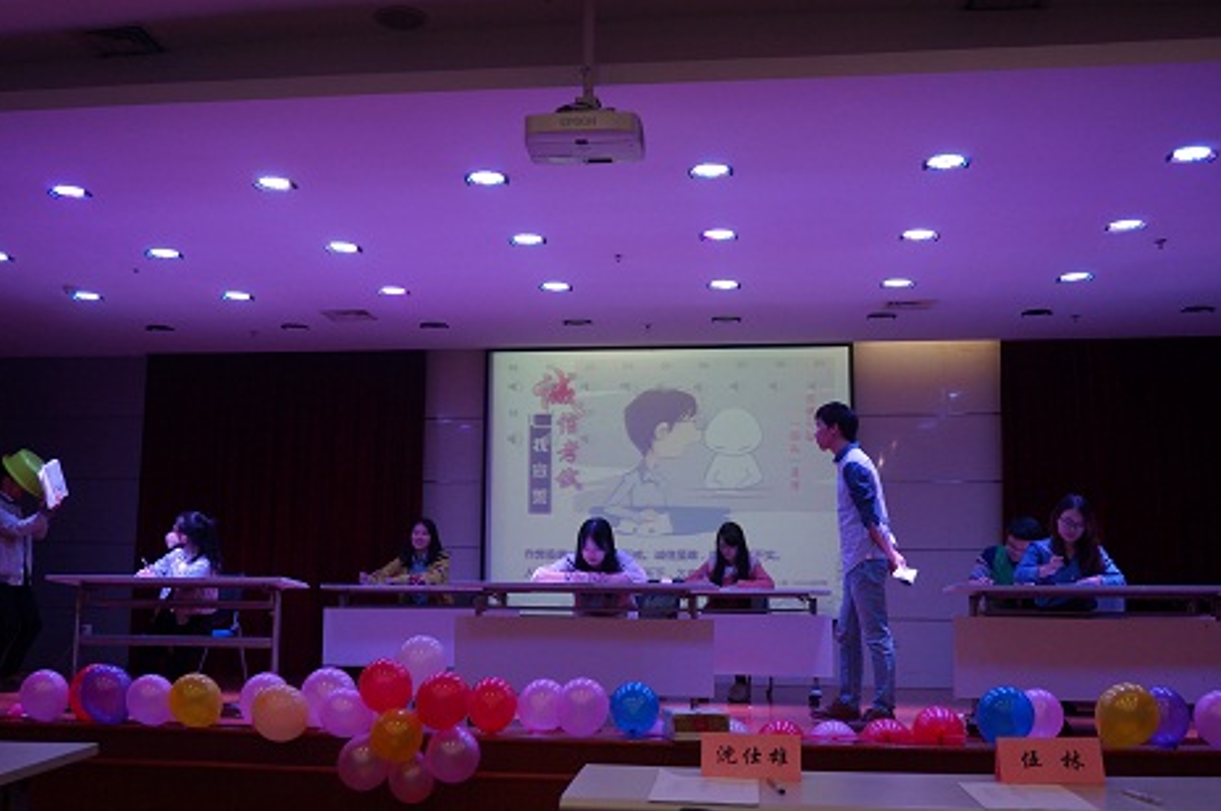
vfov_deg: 35.0
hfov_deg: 50.7
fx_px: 1287
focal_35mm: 38
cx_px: 584
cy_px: 407
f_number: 4.5
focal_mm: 24
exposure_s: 1/160
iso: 400
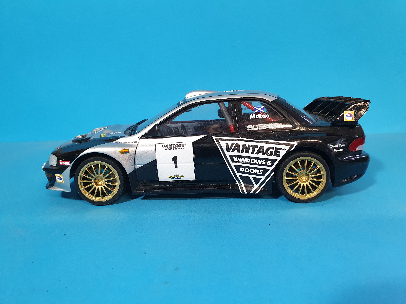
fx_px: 305
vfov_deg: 53.1
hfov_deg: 67.3
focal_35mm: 26
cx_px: 203
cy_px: 152
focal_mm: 4.32
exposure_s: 1/50
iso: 250
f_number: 2.4
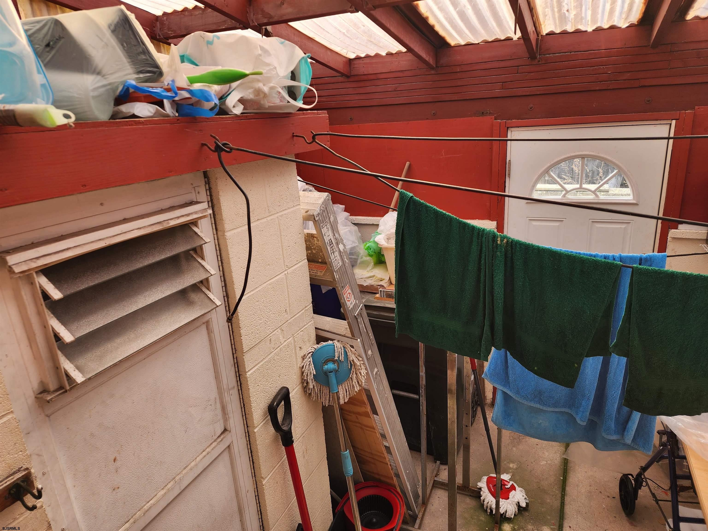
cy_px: 266
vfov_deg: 58.9
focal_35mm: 23
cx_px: 354
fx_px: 470
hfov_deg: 73.9
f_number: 1.8
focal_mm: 6.4
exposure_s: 1/180
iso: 25
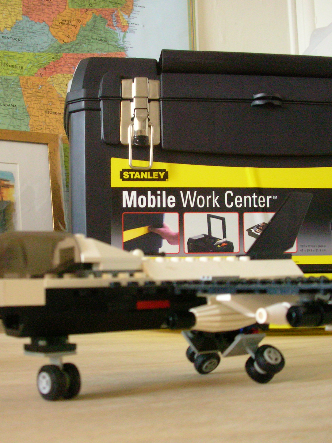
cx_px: 126
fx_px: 601
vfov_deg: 40.4
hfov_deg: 30.8
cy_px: 221
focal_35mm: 47
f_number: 3
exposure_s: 1/31.3
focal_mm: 5.8
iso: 400
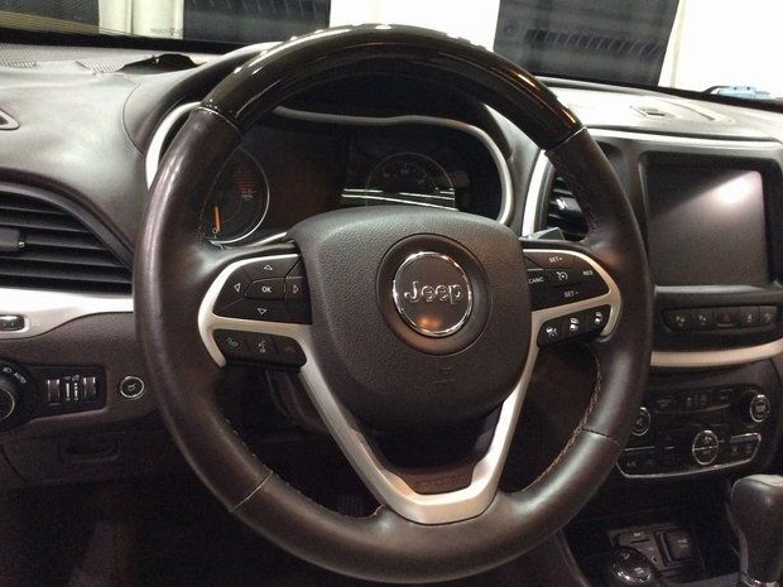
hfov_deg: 55.4
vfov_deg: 42.9
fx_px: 746
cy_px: 292
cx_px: 386
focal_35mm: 33
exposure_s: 1/24
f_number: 2.4
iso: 250
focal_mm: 3.3
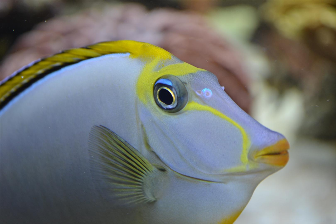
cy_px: 112
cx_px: 168
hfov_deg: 30.5
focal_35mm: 66
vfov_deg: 20.6
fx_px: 616
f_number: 5.3
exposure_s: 1/80
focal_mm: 44
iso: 400
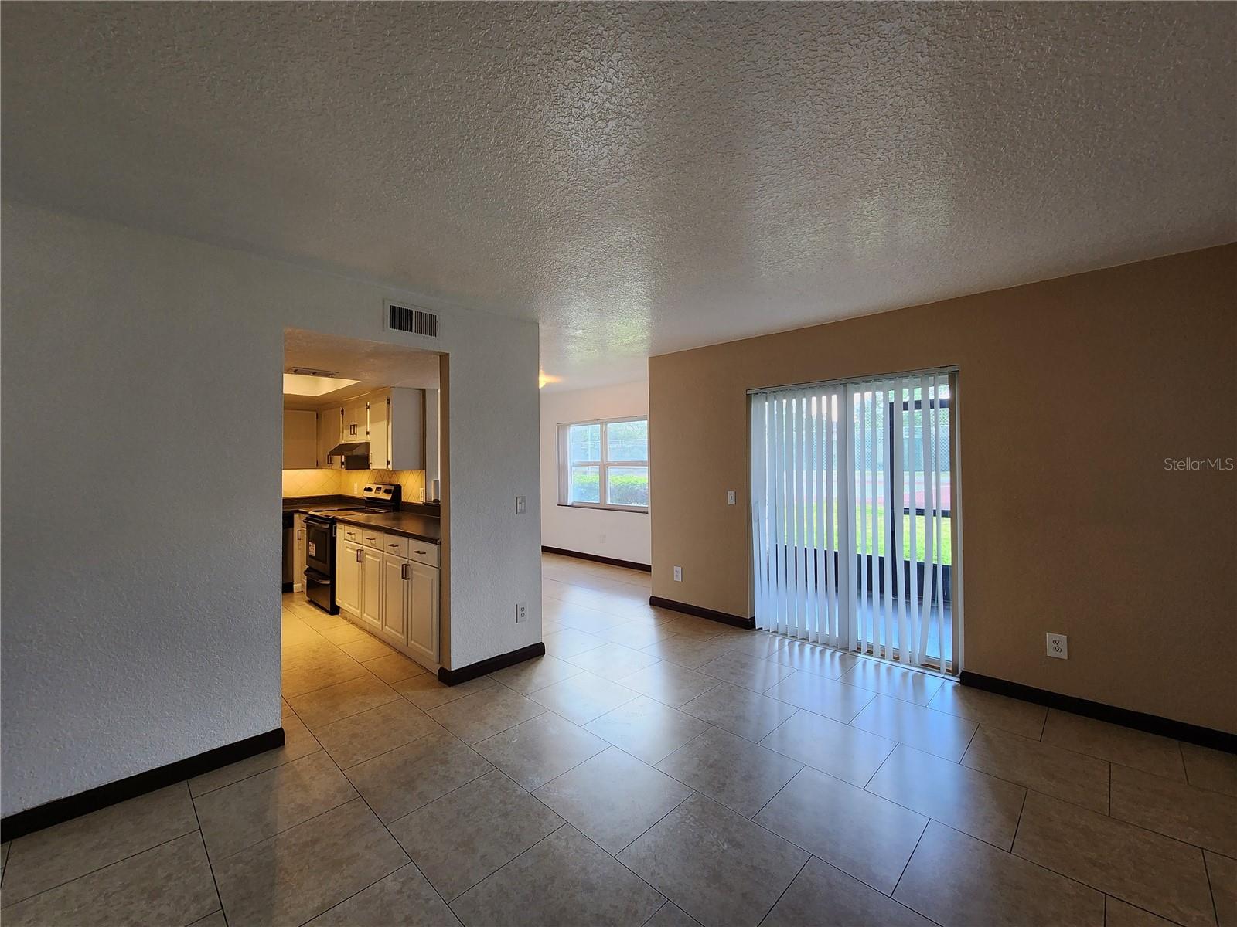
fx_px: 465
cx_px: 618
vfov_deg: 89.9
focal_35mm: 13
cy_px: 464
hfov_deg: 106.2
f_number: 2.2
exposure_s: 1/60
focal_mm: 2.2
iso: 160
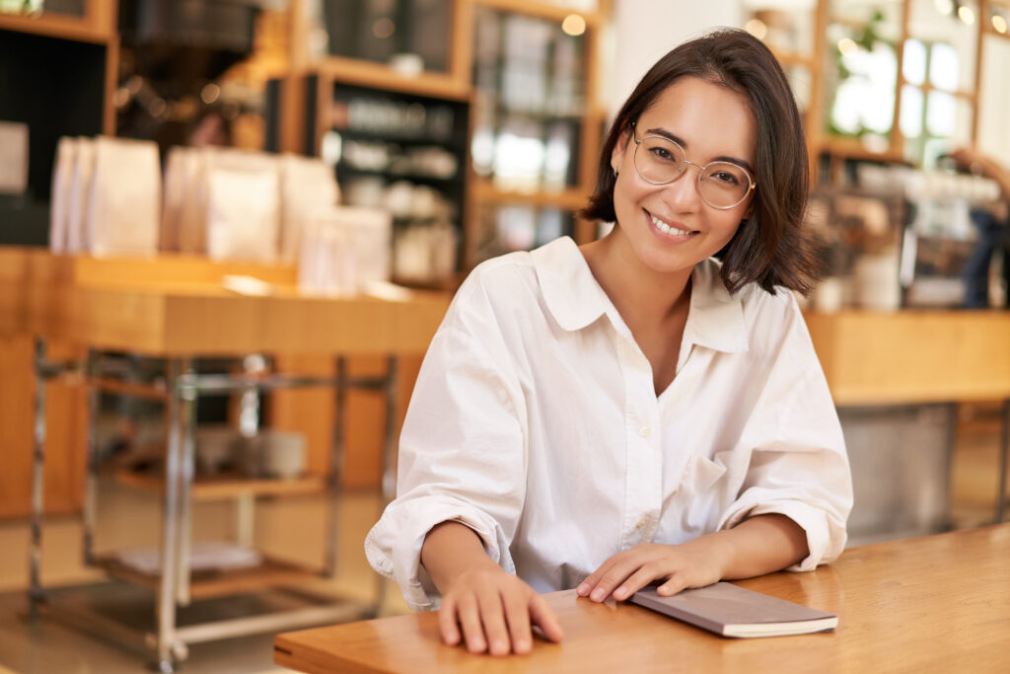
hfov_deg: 36.2
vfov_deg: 24.6
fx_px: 1543
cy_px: 337
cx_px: 505
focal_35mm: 55
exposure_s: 1/160
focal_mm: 55
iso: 400
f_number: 2
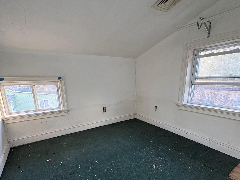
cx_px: 117
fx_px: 132
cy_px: 114
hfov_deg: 84.6
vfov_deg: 67.4
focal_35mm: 19
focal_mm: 2.22
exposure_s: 1/60
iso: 250
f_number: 2.2
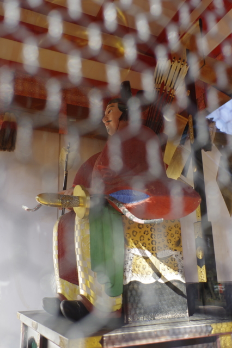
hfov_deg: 42.3
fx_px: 300
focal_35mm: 31
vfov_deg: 60.3
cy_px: 174
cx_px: 116
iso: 200
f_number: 3.5
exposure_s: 1/100
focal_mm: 21
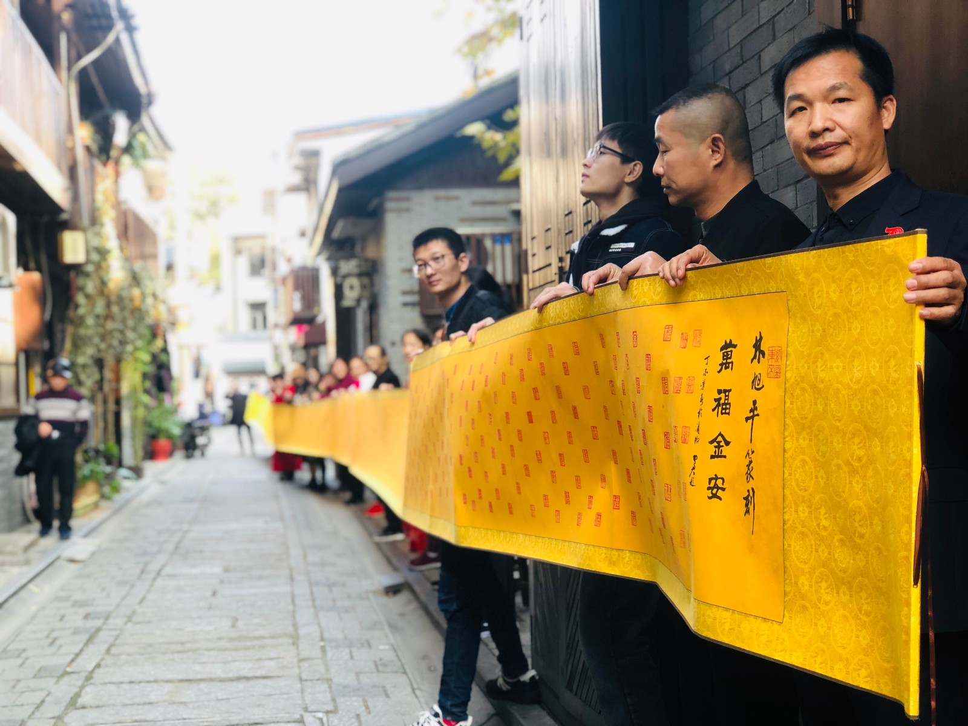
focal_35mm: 57
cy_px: 363
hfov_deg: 33.8
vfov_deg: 25.7
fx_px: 1594
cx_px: 484
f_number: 2.8
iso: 25
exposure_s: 1/30
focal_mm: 6.6
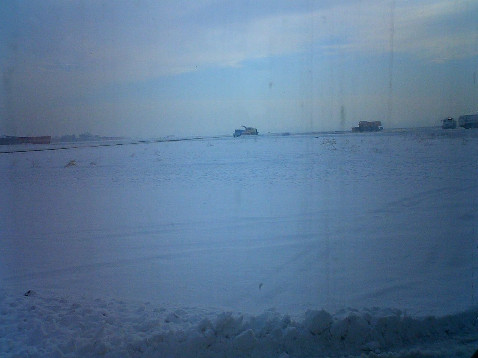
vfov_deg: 38.7
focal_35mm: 37
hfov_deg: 50.1
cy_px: 179
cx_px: 239
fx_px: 511
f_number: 3.5
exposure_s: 1/4000
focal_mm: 5.6
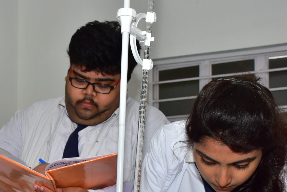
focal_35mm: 96
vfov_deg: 14.1
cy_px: 189
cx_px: 78
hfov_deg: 21.1
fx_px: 765
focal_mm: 32
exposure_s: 1/60
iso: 320
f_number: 7.1
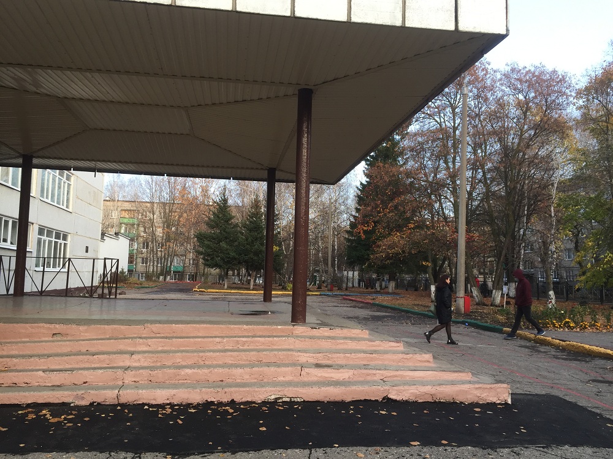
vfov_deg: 48.2
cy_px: 230
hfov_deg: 61.7
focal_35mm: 29
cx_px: 306
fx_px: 514
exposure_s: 1/100
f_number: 2.2
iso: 40
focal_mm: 4.15
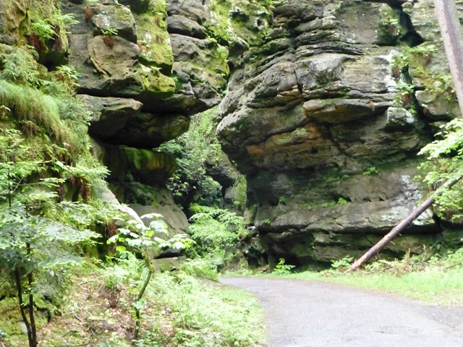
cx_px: 232
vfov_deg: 23.7
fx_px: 829
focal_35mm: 62
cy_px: 174
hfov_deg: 31.2
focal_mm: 11
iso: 1600
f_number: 4.8
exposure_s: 1/80
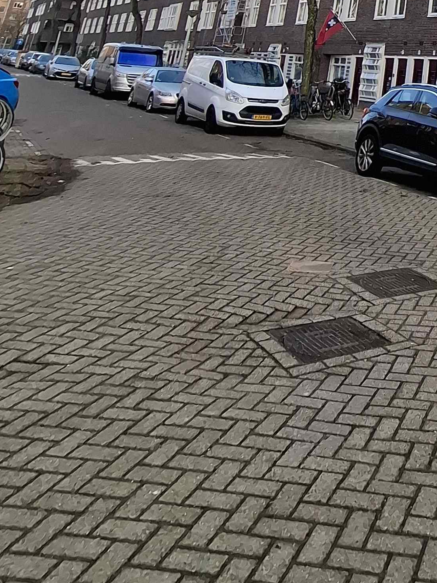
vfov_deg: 35.6
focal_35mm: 36
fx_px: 606
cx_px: 533
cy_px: -167
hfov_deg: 32.3
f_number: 2.2
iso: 40
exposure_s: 1/233
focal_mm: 1.74
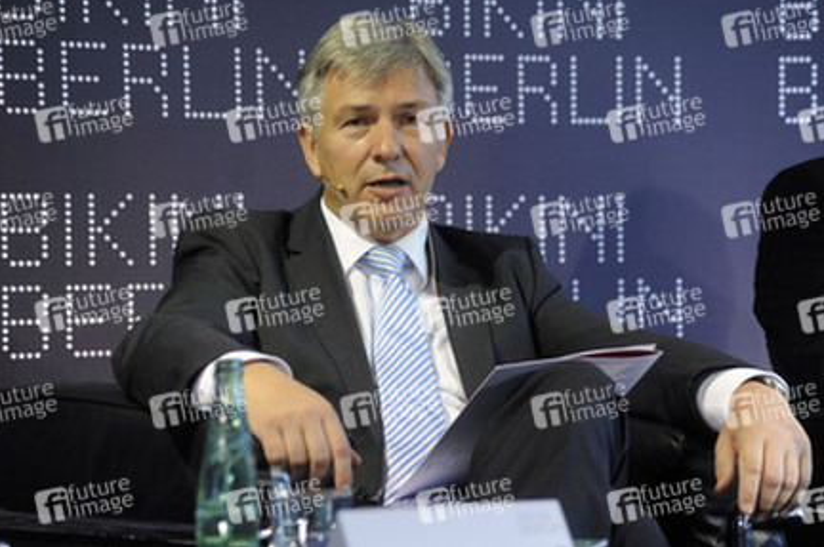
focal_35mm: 162
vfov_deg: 8.5
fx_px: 3704
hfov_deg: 12.7
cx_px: 415
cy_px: 263
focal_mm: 155
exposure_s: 1/200
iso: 2000
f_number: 5.6
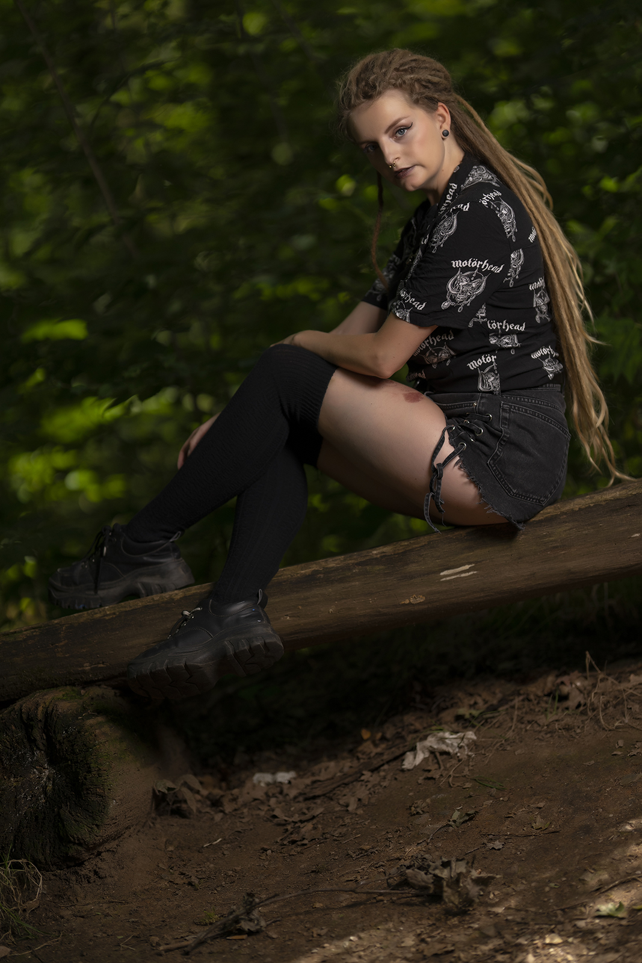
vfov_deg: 19.5
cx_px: 321
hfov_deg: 13.0
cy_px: 482
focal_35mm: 105
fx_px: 2808
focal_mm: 105
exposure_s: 1/2000
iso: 50
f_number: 1.4
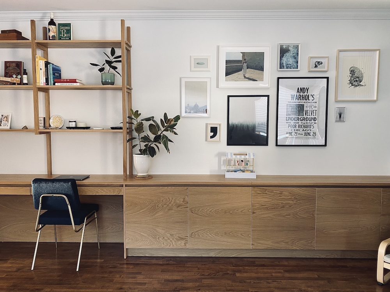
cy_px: 146
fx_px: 293
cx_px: 195
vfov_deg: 53.1
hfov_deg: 67.3
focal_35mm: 26
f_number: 1.8
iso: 125
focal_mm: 4.25
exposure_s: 1/62
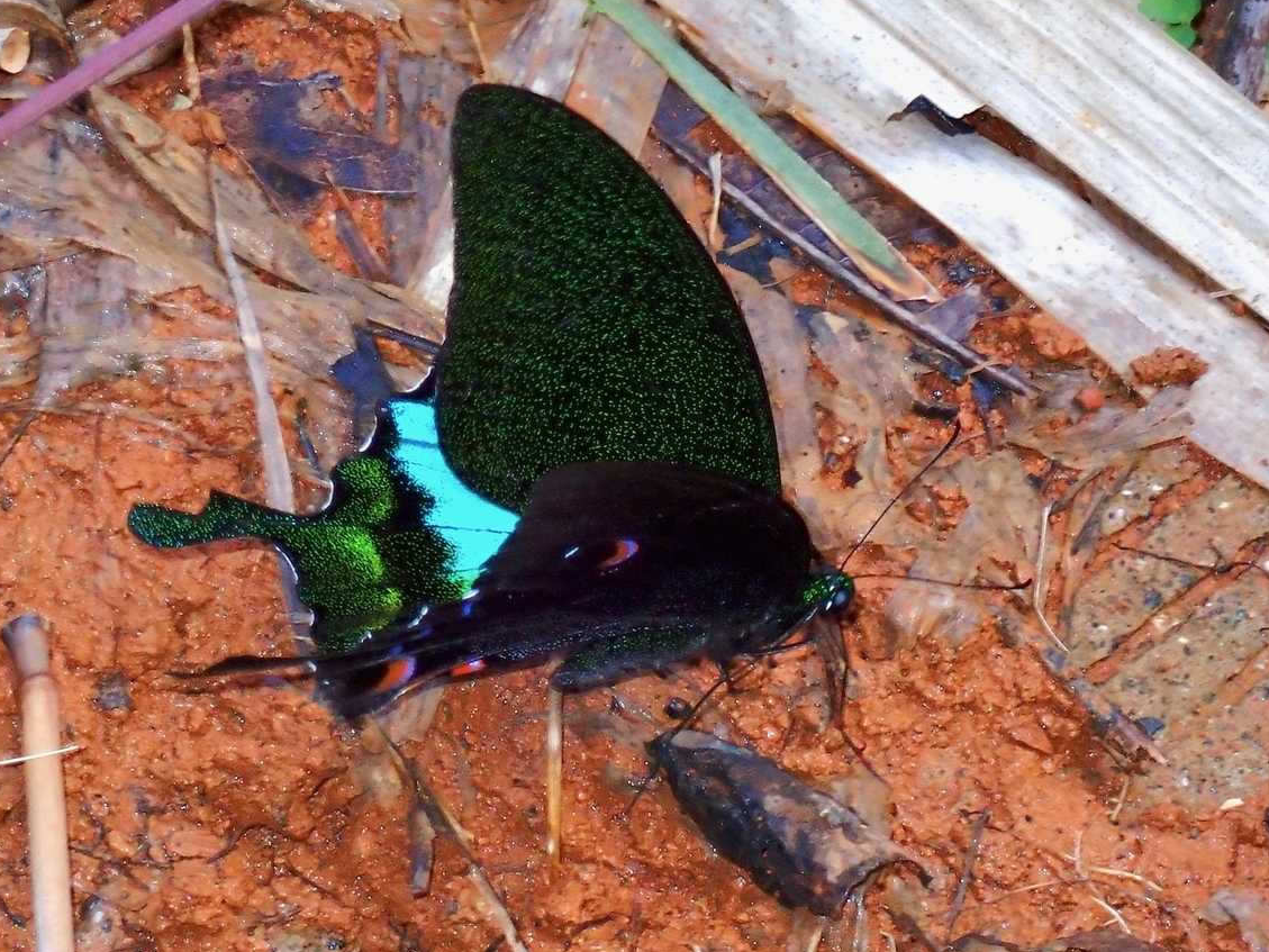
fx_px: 3703
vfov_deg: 14.7
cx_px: 635
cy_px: 475
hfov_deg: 19.4
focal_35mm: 101
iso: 200
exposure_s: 1/200
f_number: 6.3
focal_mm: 18
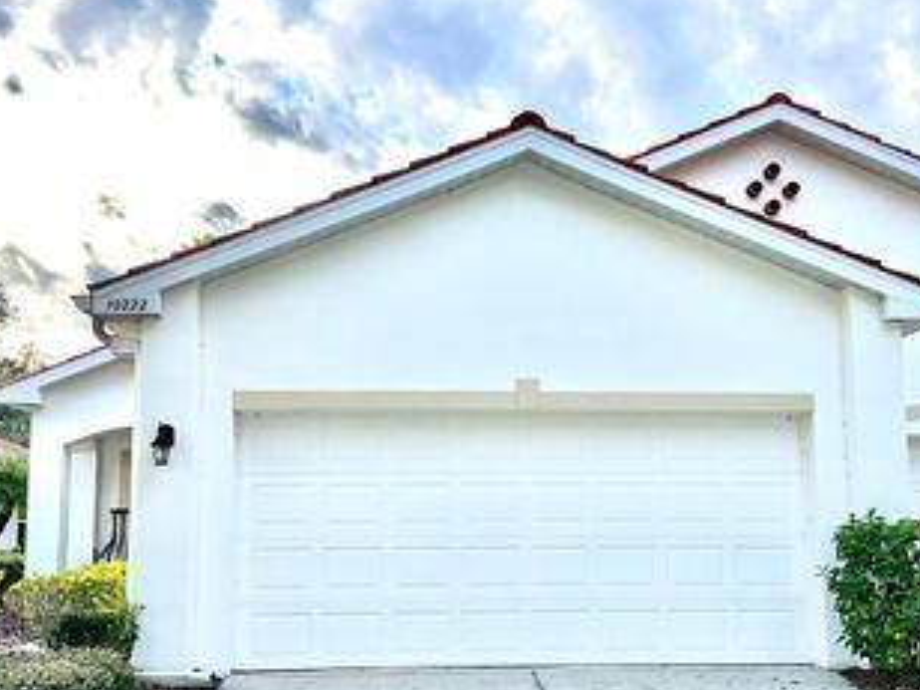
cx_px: 466
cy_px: 399
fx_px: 1037
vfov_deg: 36.7
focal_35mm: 39
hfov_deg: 47.9
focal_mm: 6.86
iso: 80
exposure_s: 1/541
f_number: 1.78
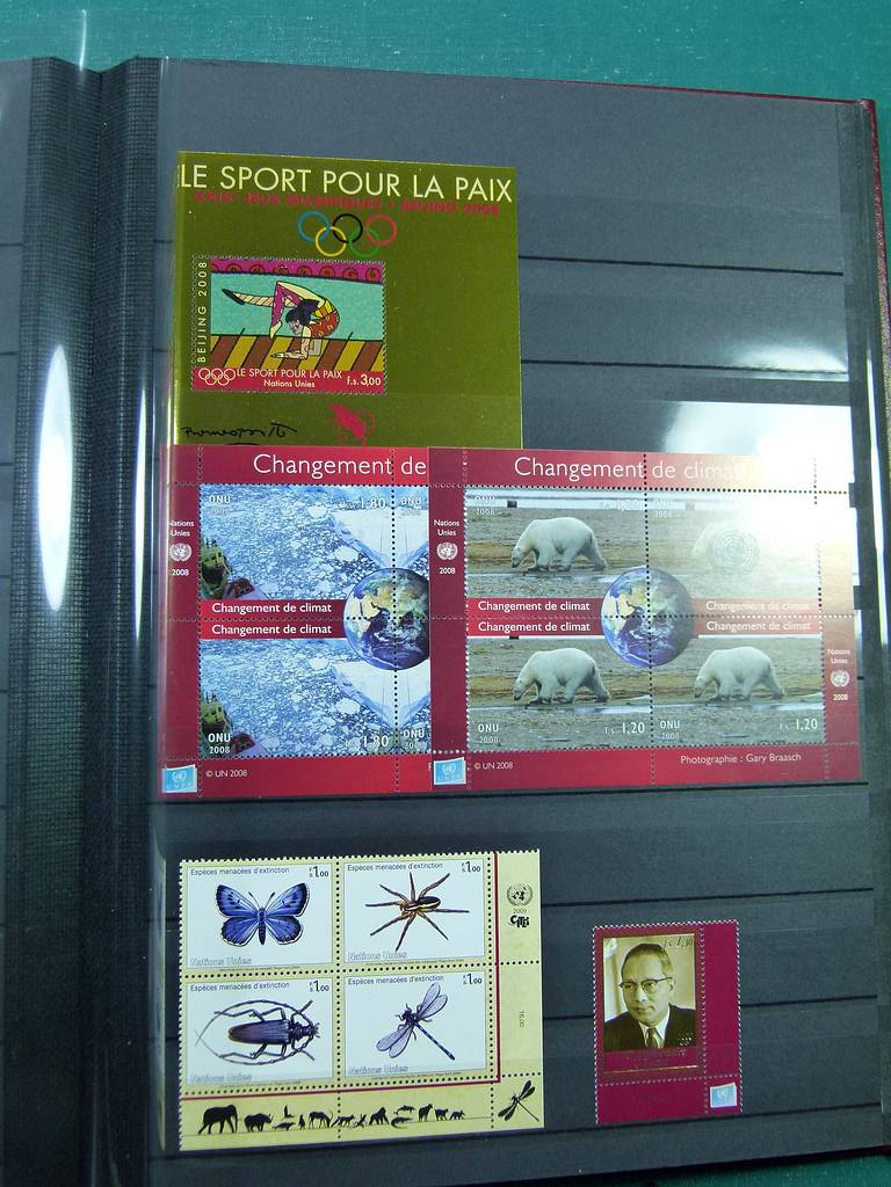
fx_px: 1133
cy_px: 594
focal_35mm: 33
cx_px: 446
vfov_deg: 55.4
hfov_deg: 42.9
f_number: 3
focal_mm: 5.9
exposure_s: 1/60
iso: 160
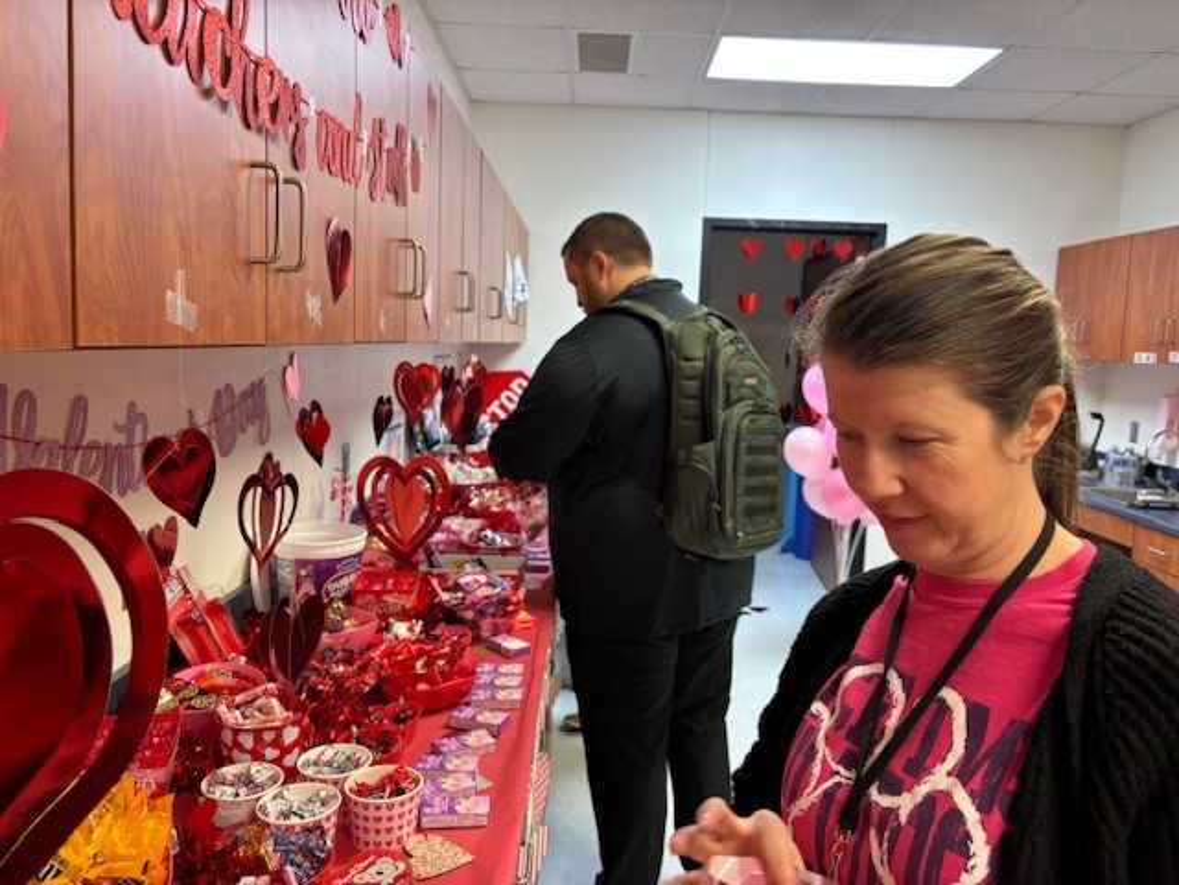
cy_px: 442
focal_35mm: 26
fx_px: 886
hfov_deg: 67.3
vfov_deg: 53.1
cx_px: 590
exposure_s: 1/60
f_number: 1.6
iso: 200
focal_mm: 5.96
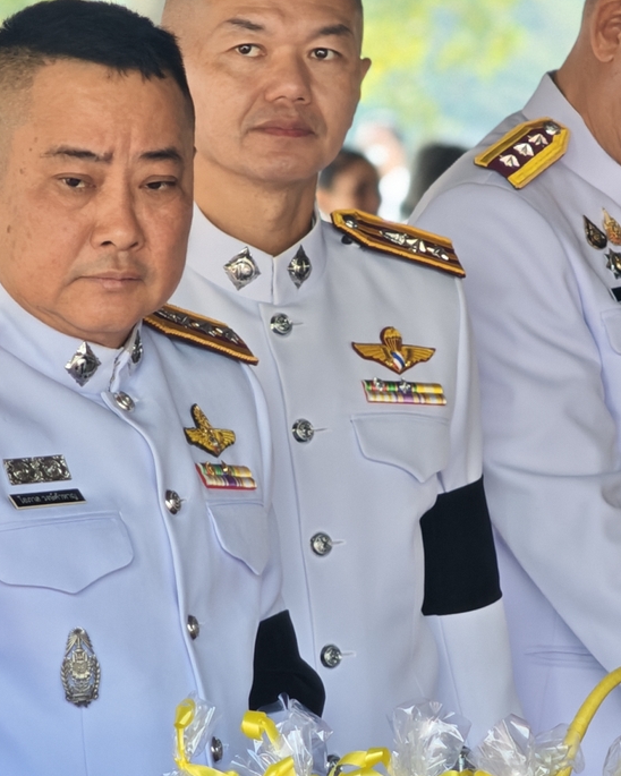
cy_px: 679
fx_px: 5629
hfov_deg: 6.3
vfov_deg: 7.9
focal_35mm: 245
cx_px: 280
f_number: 1.8
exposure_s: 1/179
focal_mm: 11.5
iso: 50
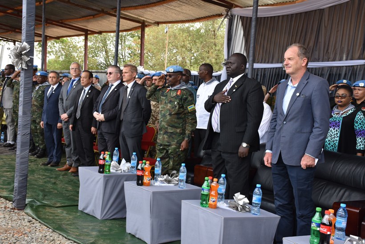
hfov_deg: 41.1
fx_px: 487
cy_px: 122
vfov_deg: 28.1
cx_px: 182
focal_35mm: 48
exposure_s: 1/250
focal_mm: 32
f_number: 8
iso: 400
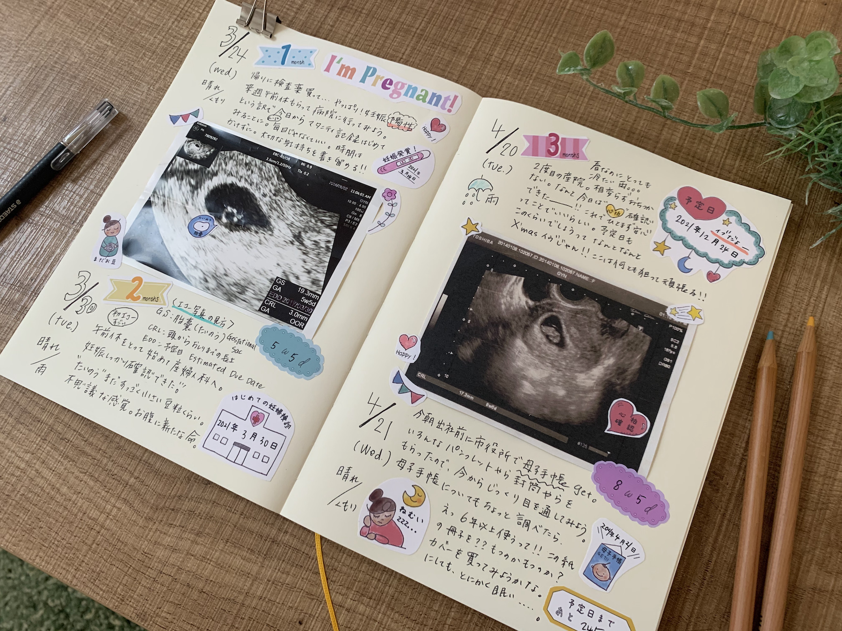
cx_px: 421
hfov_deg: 67.3
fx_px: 632
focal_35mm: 26
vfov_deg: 53.1
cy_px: 316
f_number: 1.8
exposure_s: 1/60
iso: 125
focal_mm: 4.25
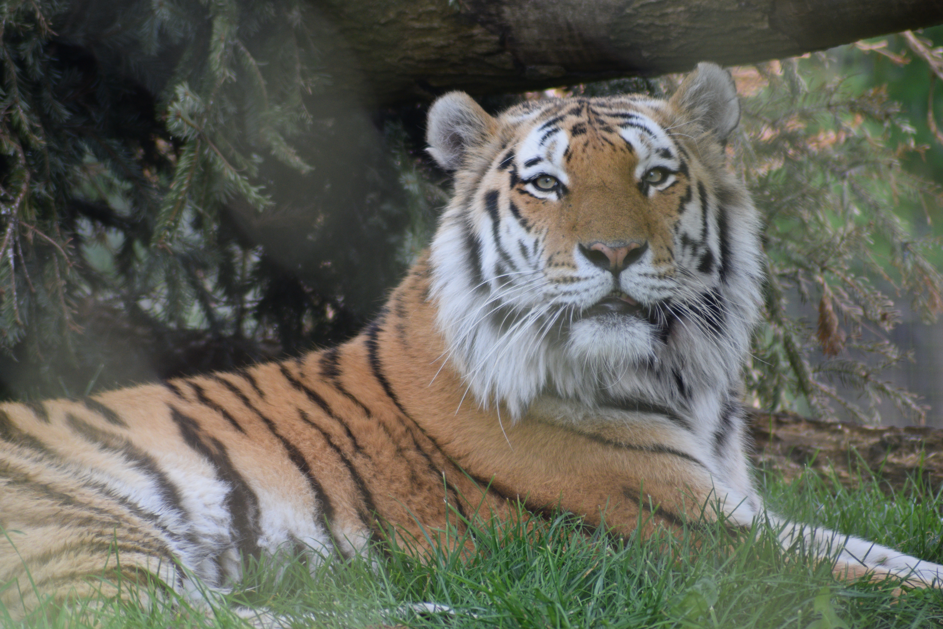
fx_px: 11787
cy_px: 314
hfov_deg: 4.6
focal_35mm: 450
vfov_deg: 3.1
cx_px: 472
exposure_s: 1/500
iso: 800
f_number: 5.6
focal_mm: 300
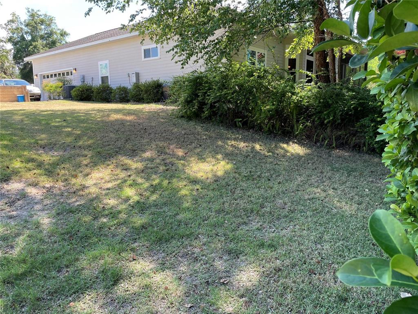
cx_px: 209
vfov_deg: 53.1
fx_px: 314
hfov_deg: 67.3
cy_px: 157
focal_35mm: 26
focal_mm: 4.2
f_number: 1.6
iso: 32
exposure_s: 1/284
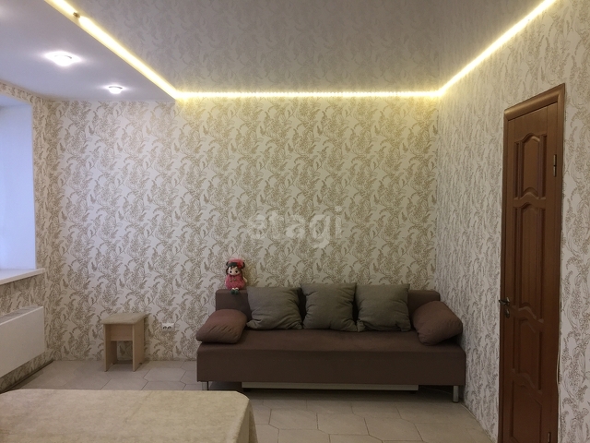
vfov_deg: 48.2
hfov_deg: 61.7
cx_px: 295
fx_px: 494
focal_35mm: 29
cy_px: 222
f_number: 2.2
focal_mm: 4.15
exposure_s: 1/33
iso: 80
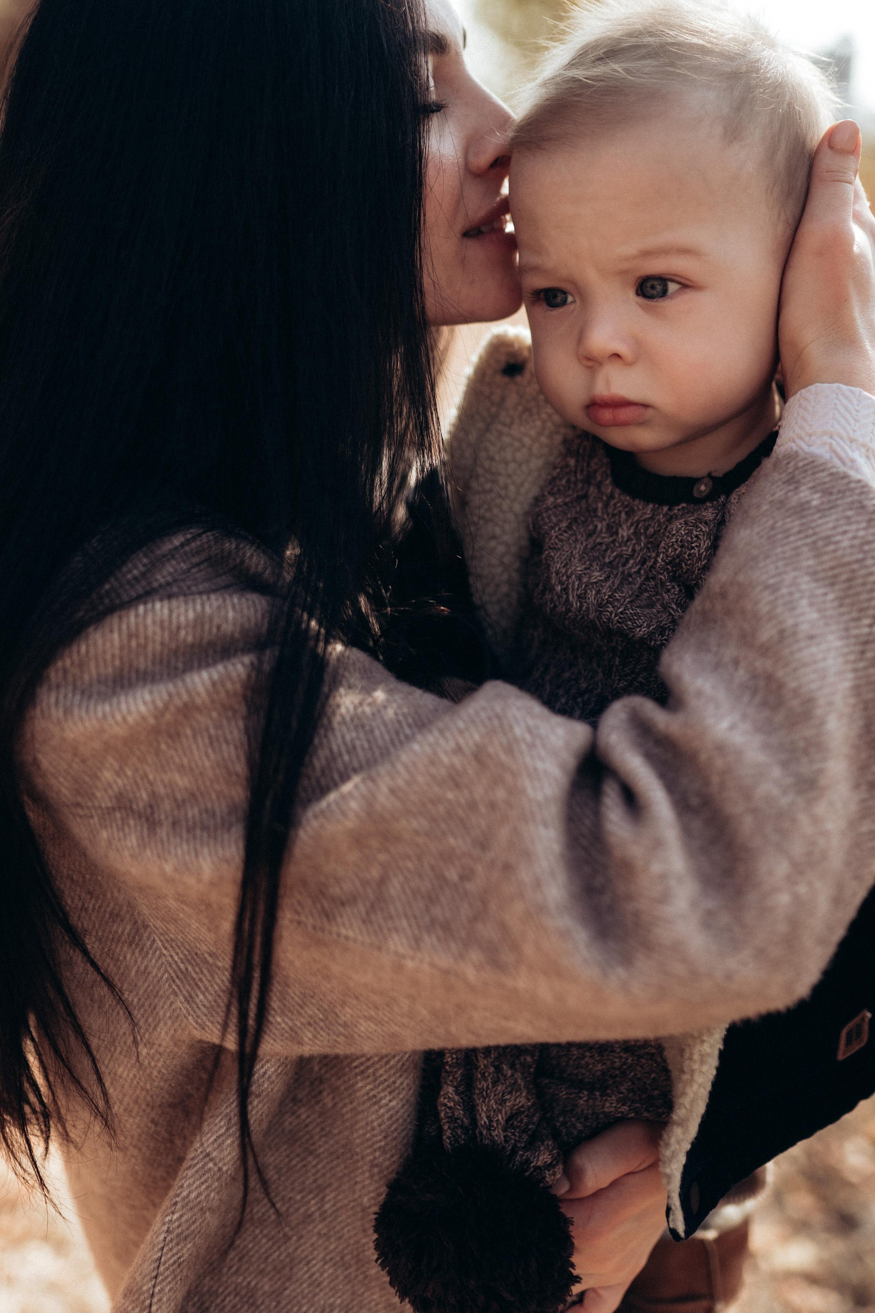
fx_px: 1422
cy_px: 598
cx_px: 446
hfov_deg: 34.2
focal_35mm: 39
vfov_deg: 49.5
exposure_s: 1/1000
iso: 125
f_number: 1.8
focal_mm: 35
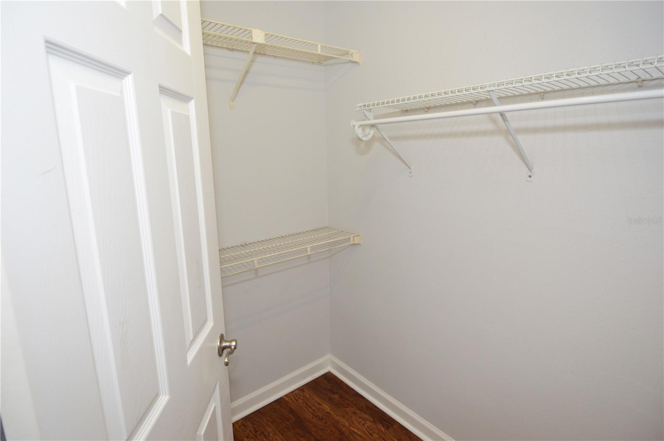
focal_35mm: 18
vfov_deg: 67.3
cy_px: 220
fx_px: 332
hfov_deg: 90.1
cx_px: 332
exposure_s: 1/60
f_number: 4
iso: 400
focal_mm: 12
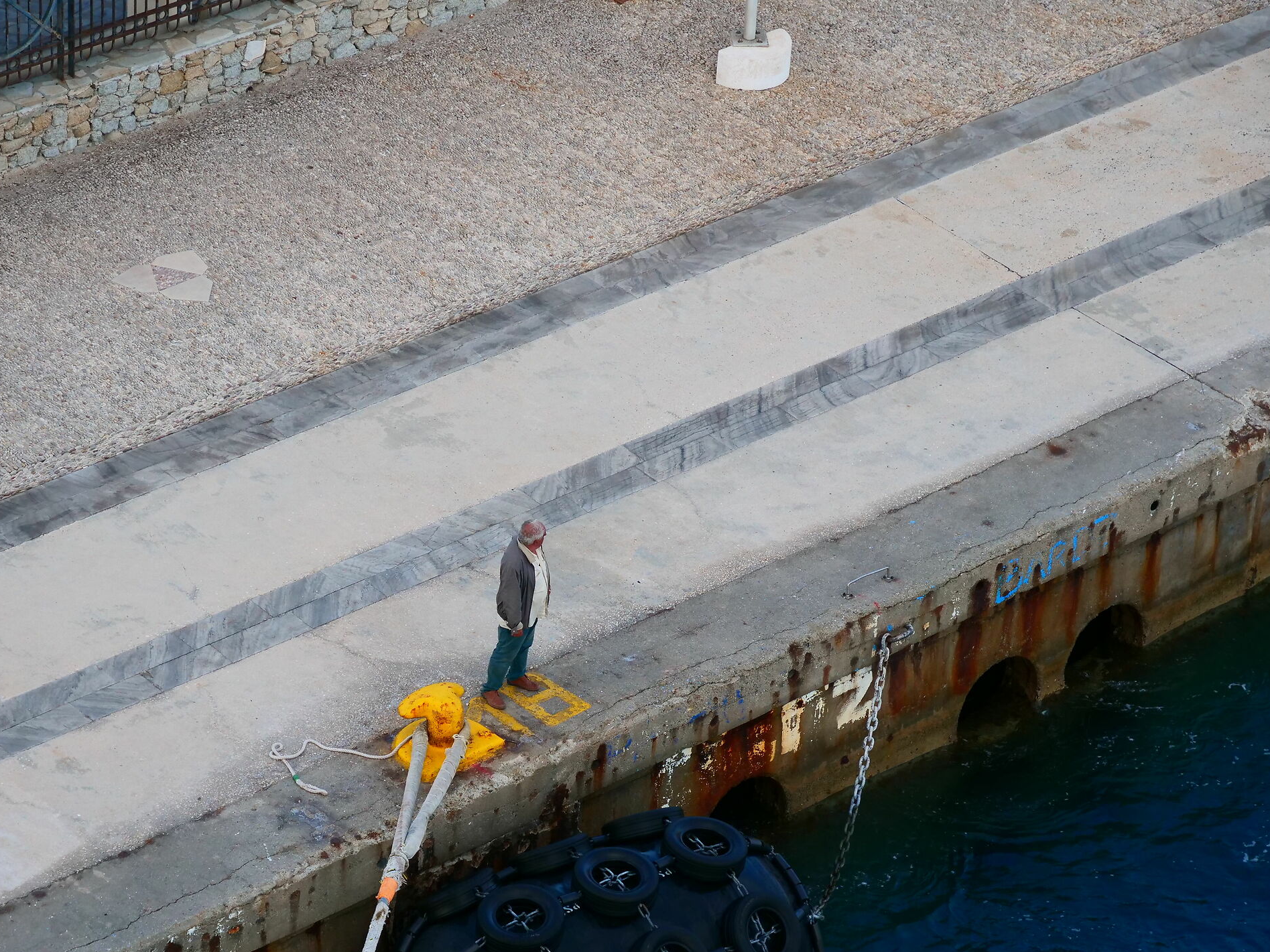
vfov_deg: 9.8
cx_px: 497
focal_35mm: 152
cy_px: 587
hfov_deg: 13.0
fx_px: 5576
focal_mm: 60
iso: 400
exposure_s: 1/200
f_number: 4
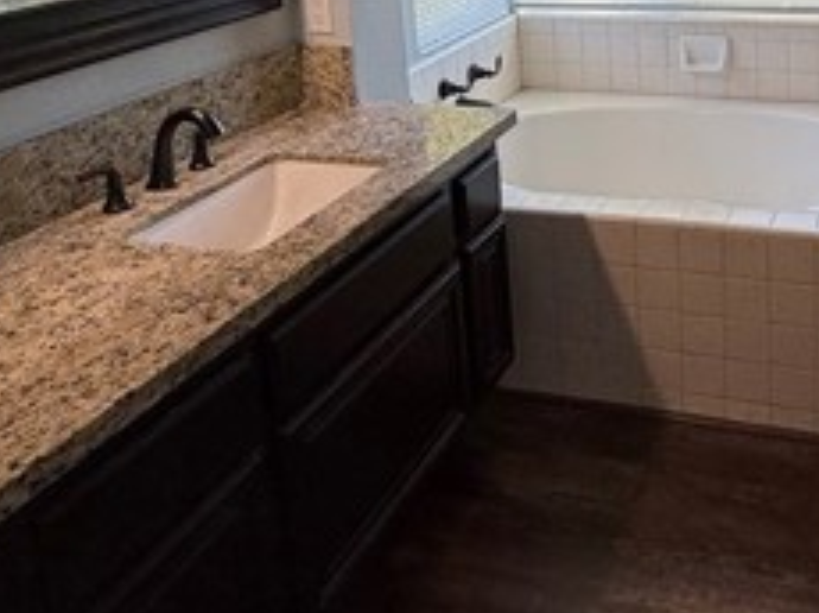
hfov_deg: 45.8
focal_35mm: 39
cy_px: -14
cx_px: 637
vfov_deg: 33.3
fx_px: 922
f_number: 2.2
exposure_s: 1/210
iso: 50
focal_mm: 2.22
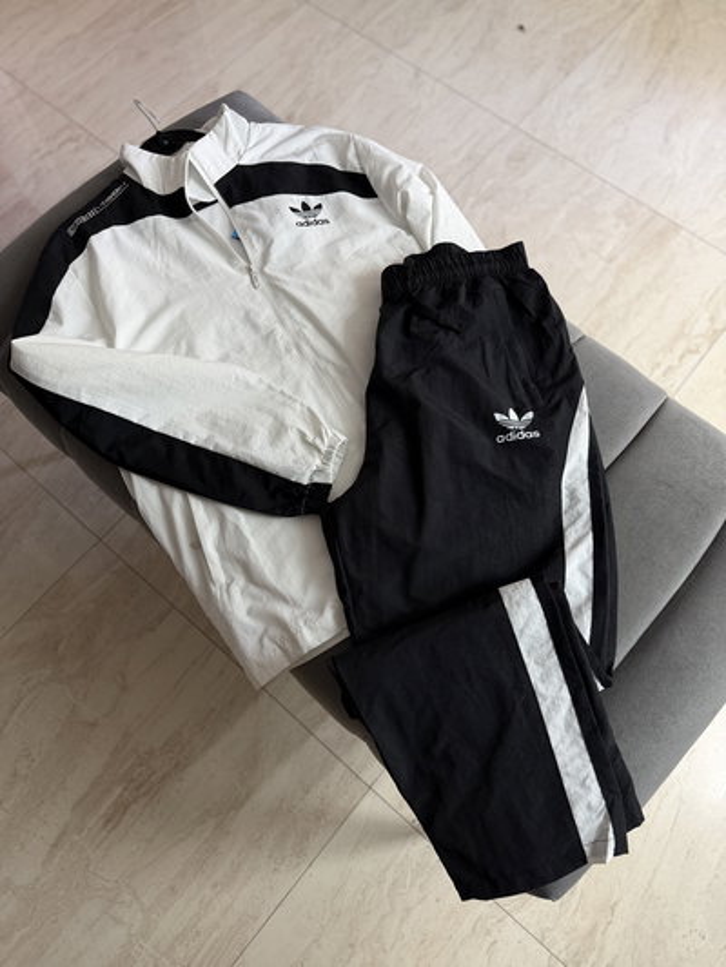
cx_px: 363
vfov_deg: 71.6
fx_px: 671
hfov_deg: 56.8
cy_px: 484
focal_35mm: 24
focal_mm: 6.76
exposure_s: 1/63
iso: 200
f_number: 1.78
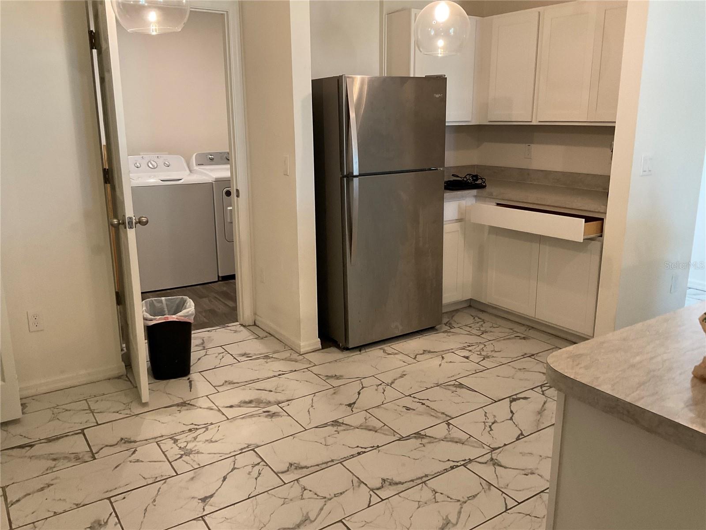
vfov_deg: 48.2
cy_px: 265
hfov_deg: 61.7
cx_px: 353
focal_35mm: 29
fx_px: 591
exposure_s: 1/60
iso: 160
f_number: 1.8
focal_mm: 3
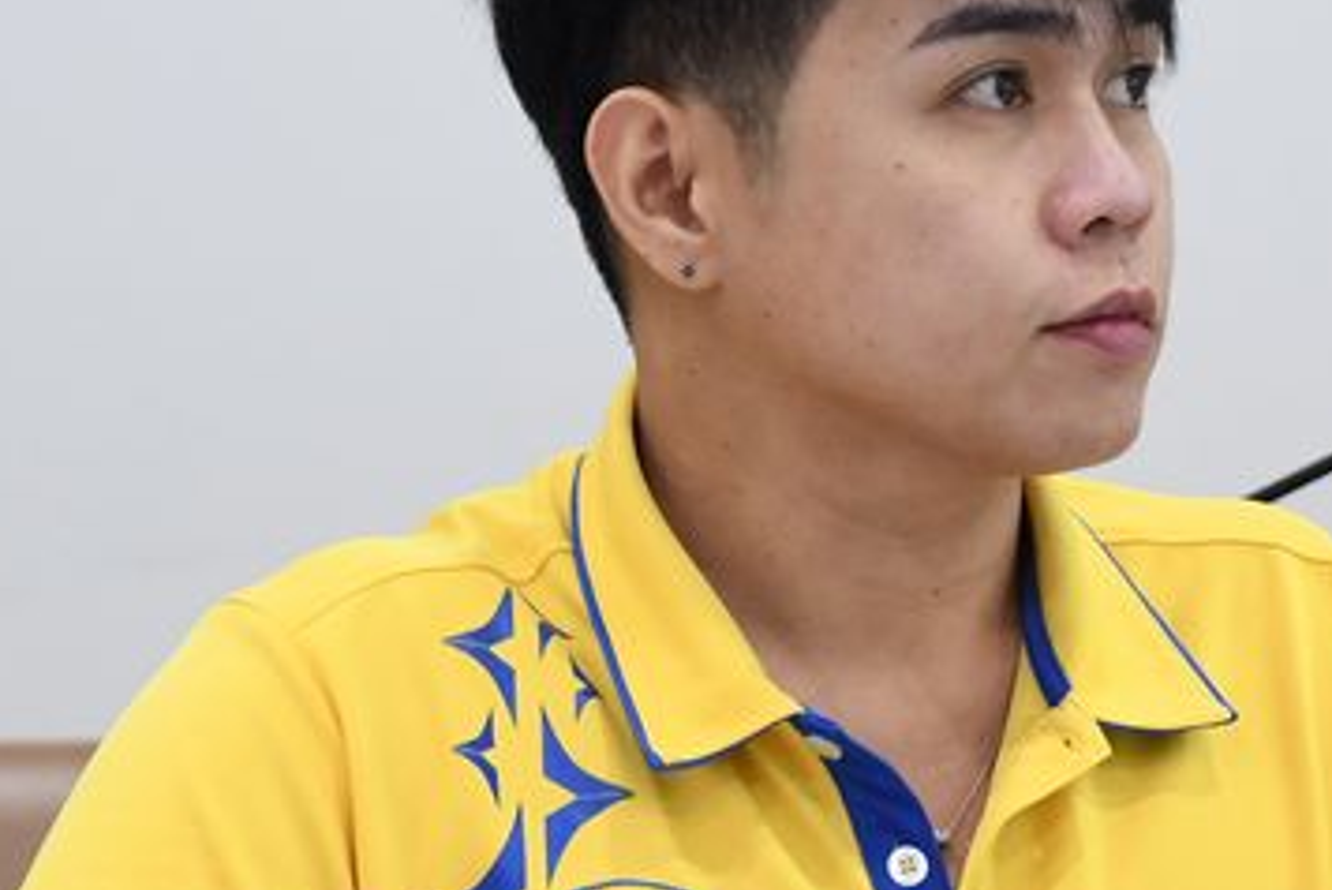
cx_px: 969
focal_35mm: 388
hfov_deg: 5.3
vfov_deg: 3.6
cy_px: 488
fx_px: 14367
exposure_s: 1/30
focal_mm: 90
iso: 1000
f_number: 5.3
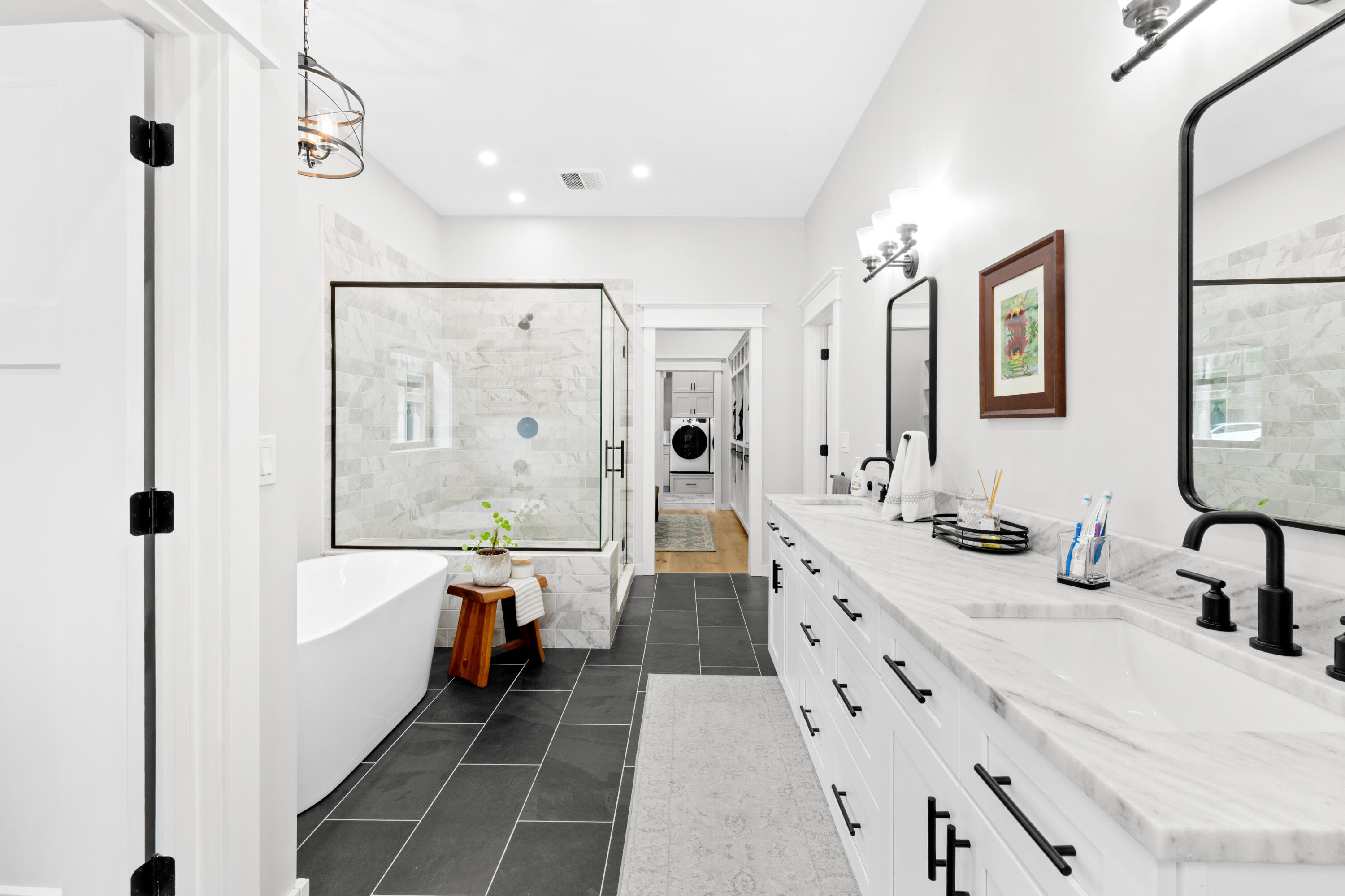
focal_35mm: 15
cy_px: 448
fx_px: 560
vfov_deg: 77.3
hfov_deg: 100.4
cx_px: 672
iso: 320
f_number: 11
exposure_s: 1/2.5
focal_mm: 15
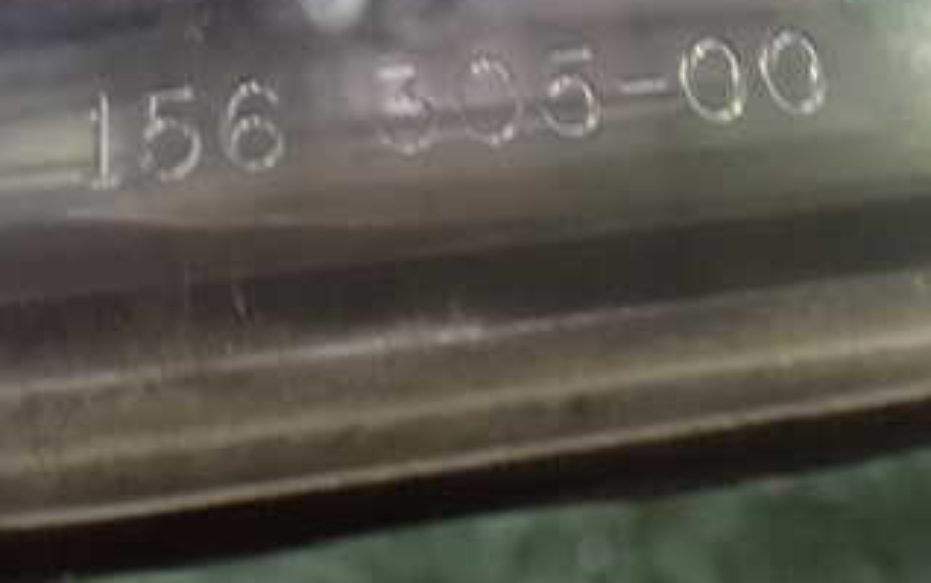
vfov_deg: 21.1
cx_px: 618
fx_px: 1523
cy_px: 29
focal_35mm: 60
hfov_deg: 33.7
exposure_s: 1/30
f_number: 2.3
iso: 1600
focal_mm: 5.4
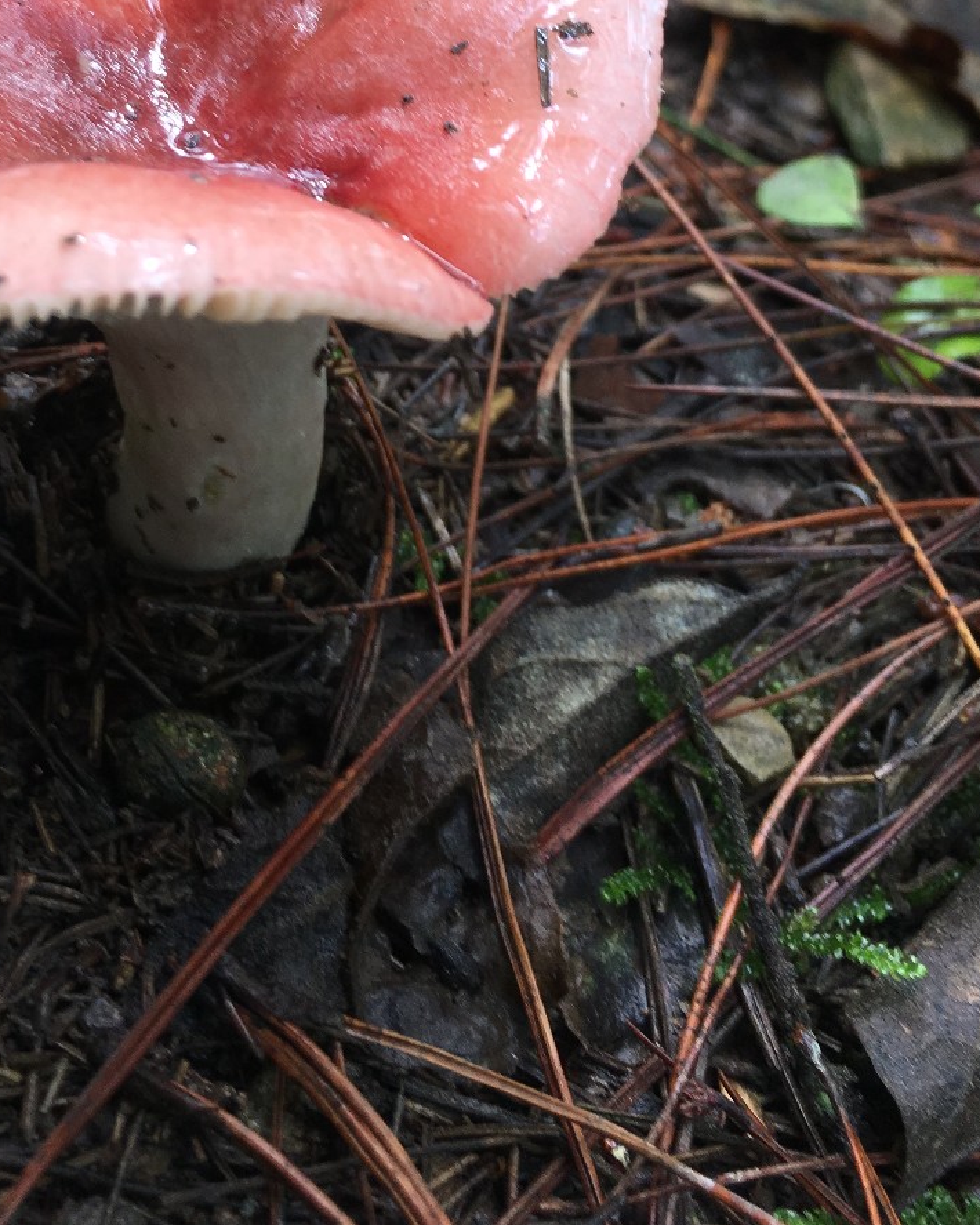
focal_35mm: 51
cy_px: 166
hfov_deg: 29.5
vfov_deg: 34.9
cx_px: 327
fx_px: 1850
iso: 25
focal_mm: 4.15
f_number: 2.2
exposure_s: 1/50
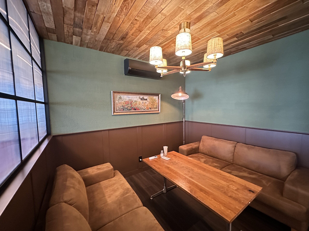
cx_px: 154
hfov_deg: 102.1
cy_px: 116
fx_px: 125
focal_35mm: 14
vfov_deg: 85.7
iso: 1600
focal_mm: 2.22
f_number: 2.2
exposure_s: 1/30
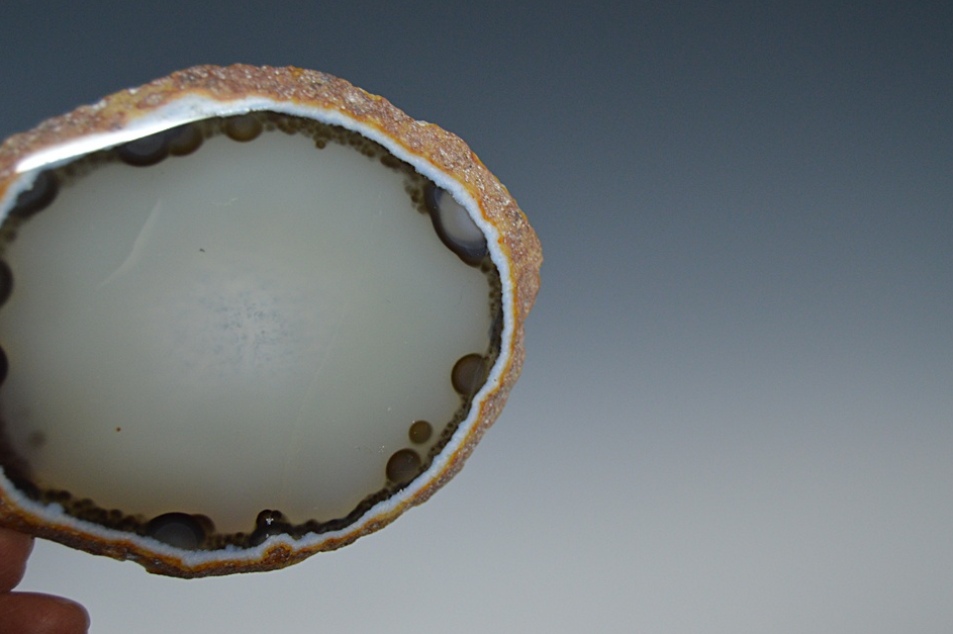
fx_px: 2315
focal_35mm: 88
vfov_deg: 15.6
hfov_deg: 23.3
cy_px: 301
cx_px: 454
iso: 900
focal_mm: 55
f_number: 5.6
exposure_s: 1/60
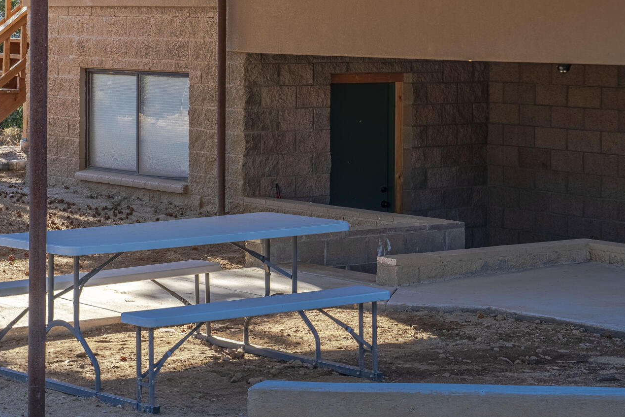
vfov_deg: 13.0
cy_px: 34
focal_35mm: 104
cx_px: 197
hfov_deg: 19.6
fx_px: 1805
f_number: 8
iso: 160
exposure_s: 1/2500
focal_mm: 44
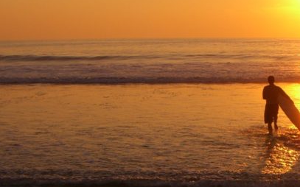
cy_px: 108
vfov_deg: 13.2
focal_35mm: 99
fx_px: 809
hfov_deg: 20.5
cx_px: 274
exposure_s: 1/1000
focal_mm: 6.2
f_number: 4.3
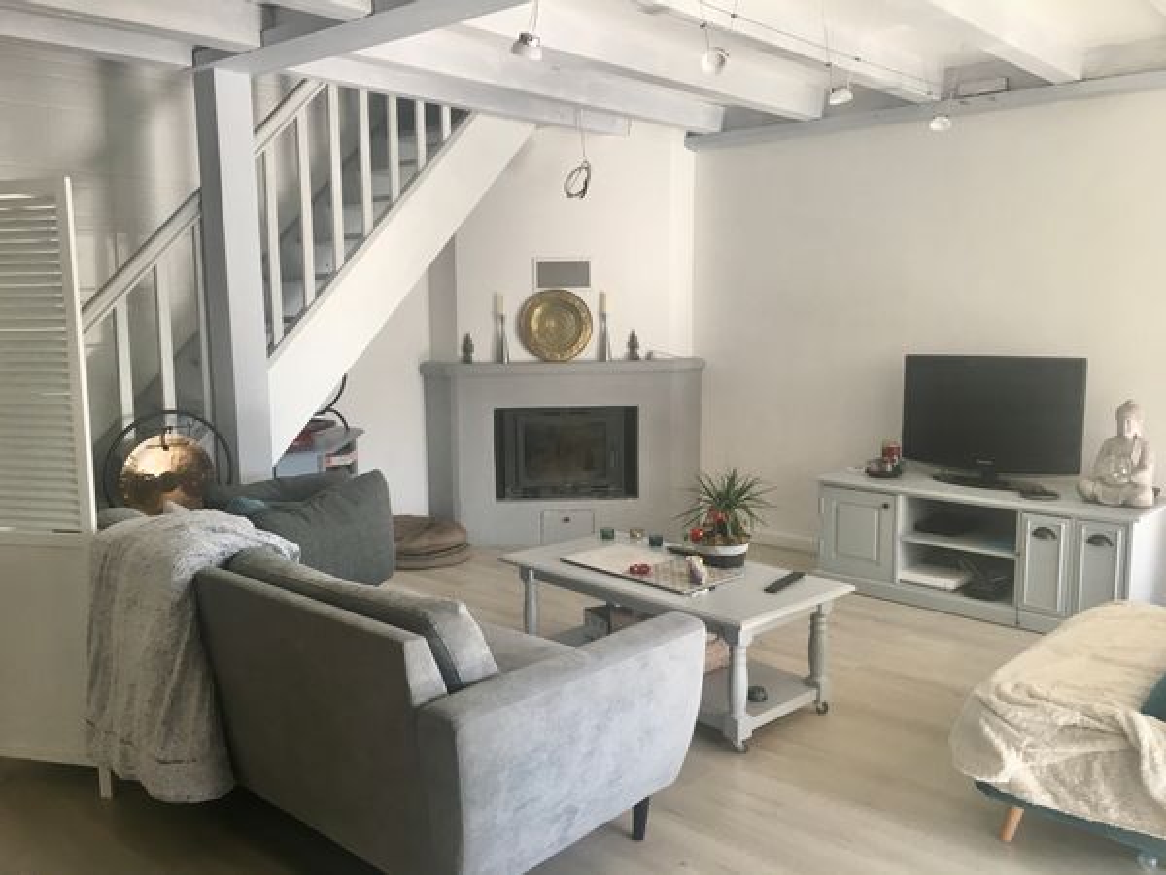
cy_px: 438
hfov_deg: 61.7
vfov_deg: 48.2
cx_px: 583
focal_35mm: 29
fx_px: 977
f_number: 2.2
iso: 25
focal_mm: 4.15
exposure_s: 1/33
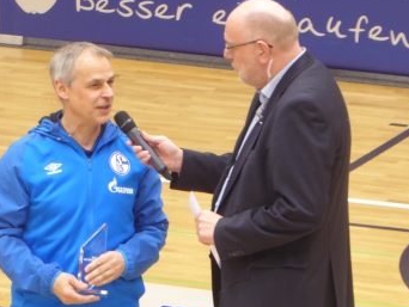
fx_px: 6219
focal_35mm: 526
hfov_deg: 3.8
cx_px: 208
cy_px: 176
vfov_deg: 2.8
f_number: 6
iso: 400
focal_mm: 71.7
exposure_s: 1/10
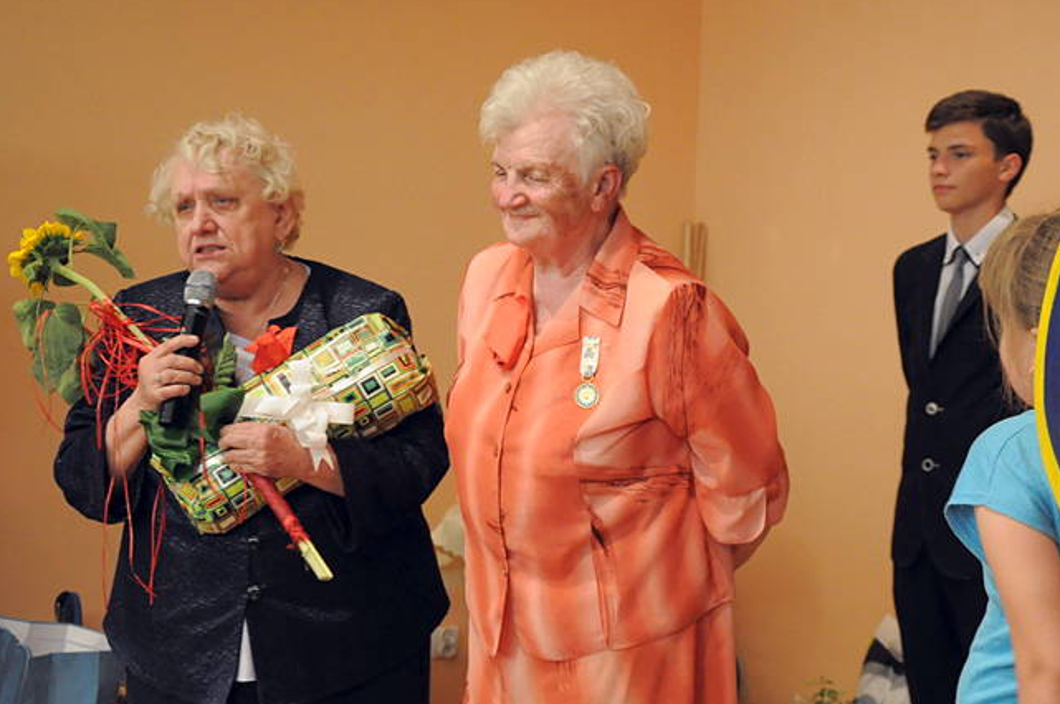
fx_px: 2049
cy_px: 376
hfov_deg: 28.9
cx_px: 645
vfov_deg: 19.5
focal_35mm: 70
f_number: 5.6
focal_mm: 35
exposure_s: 1/80
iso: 2500
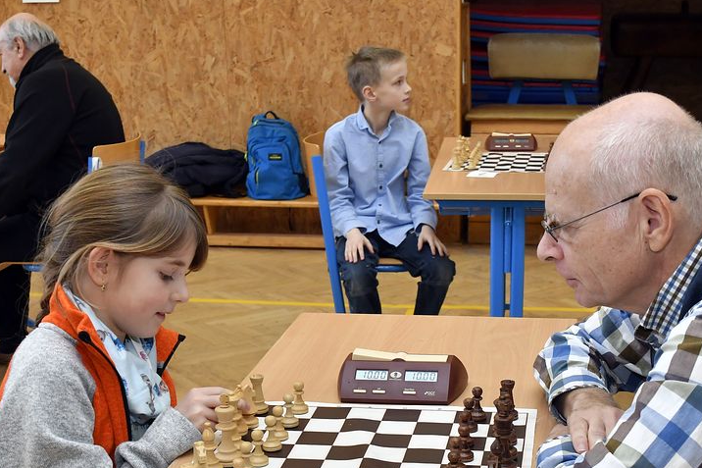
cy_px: 338
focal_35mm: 63
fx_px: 1225
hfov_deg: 31.9
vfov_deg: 21.5
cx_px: 407
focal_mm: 25
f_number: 6.3
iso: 1250
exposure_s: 1/160
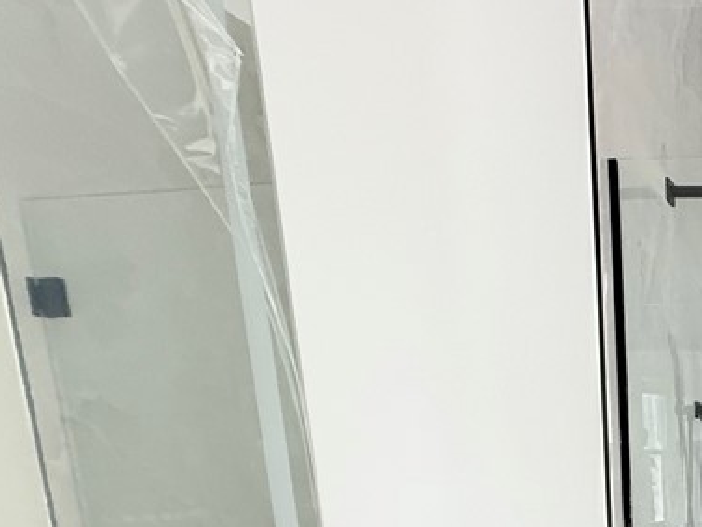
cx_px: 853
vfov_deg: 33.1
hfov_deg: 36.8
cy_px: 577
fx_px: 771
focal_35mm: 38
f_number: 2.2
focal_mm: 2.22
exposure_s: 1/99
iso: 250
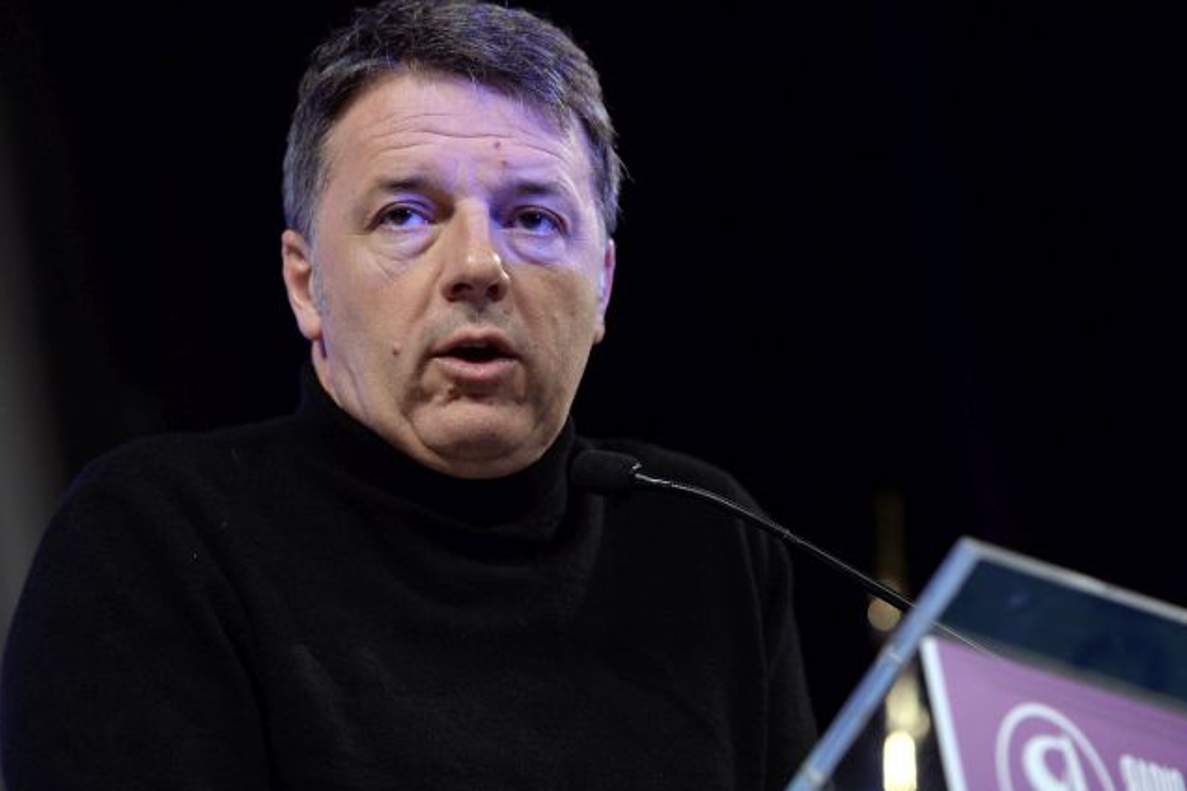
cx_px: 513
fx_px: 6429
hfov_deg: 10.5
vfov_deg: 7.0
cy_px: 434
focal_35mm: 195
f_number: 3.5
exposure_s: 1/250
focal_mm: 155
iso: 1600
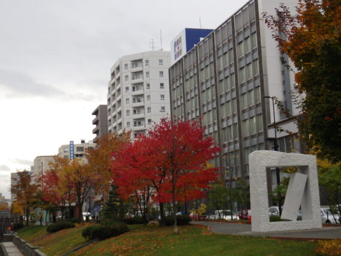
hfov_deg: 31.2
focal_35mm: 62
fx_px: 611
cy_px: 128
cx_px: 170
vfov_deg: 23.7
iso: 125
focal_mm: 11.1
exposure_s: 1/250
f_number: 4.6
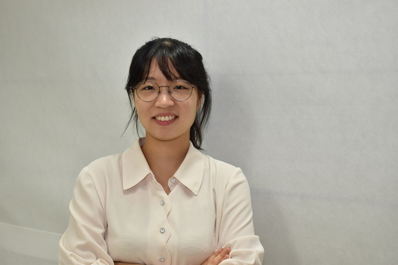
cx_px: 199
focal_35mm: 52
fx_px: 581
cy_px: 132
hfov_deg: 37.8
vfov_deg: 25.8
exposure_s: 1/80
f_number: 5.6
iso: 640
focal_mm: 35
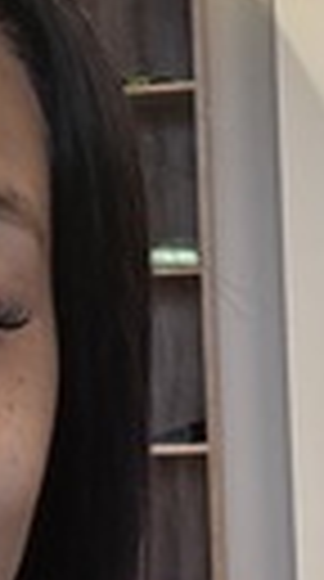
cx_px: 34
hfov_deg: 9.5
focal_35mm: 127
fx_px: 1951
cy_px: 391
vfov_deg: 16.9
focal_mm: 2.69
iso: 400
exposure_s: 1/40
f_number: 1.9
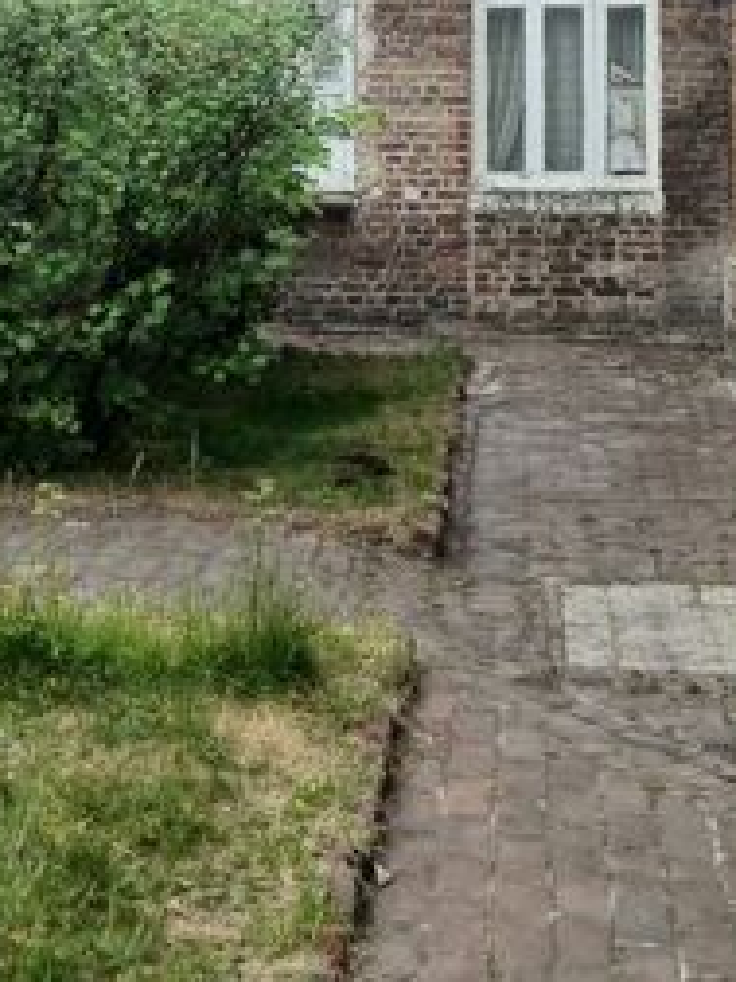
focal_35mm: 66
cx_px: 230
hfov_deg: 22.1
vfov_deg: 28.0
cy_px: 51
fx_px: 1871
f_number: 1.8
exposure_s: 1/154
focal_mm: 3.98
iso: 20
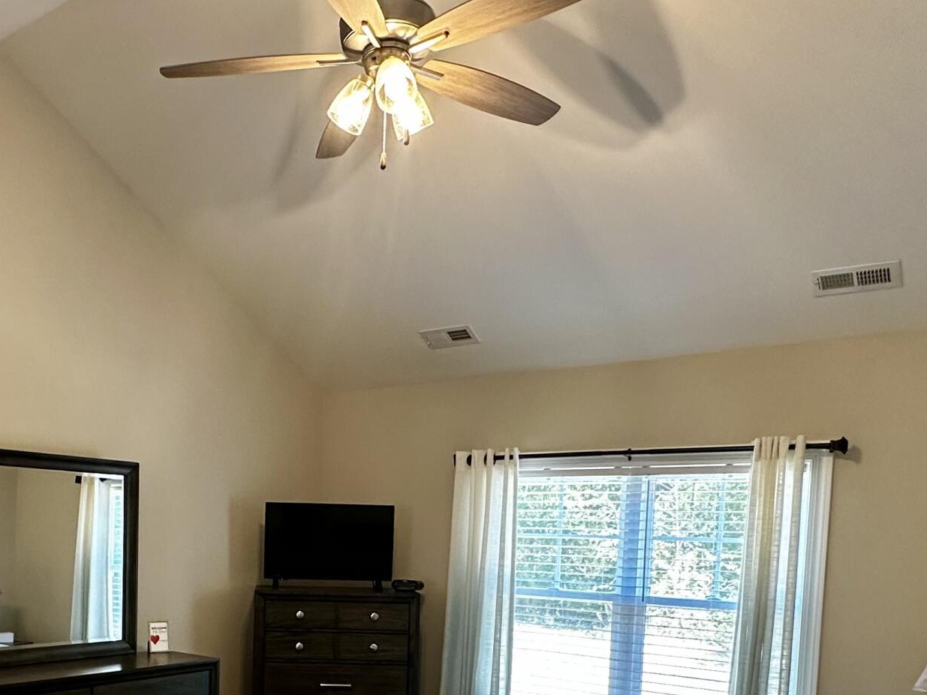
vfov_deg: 39.5
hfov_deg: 52.7
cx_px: 293
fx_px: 910
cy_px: 591
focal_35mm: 34
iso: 200
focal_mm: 2.22
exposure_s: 1/60
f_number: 2.2
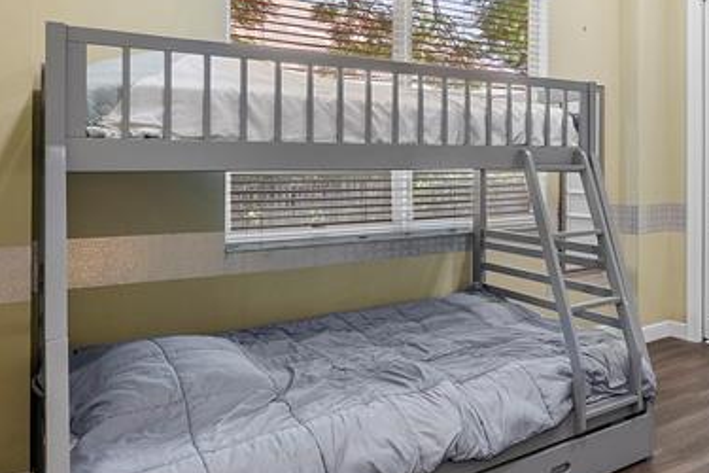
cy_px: 150
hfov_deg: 53.4
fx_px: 630
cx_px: 601
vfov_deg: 40.5
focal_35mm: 32
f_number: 7.1
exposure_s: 1/25
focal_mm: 10
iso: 1000
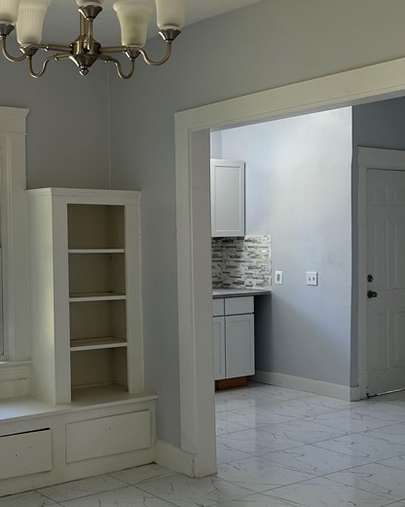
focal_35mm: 50
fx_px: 749
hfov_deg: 29.5
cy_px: 248
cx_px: 73
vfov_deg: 37.3
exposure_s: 1/164
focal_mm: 5.7
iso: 64
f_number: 1.5
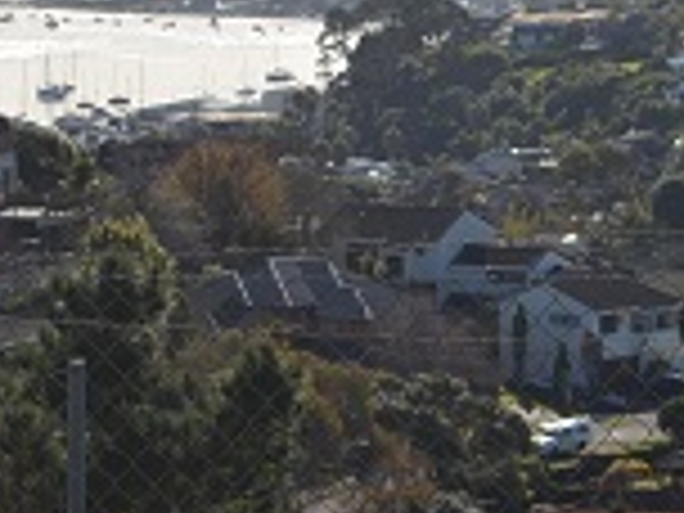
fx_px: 5069
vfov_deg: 5.8
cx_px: -254
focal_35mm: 257
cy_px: 92
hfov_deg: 7.6
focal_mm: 55
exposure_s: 1/200
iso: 100
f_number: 11
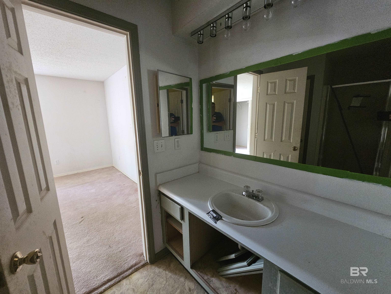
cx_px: 196
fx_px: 147
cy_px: 147
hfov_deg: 106.2
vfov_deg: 89.9
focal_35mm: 13
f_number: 2.2
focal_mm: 2.2
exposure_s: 1/30
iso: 640
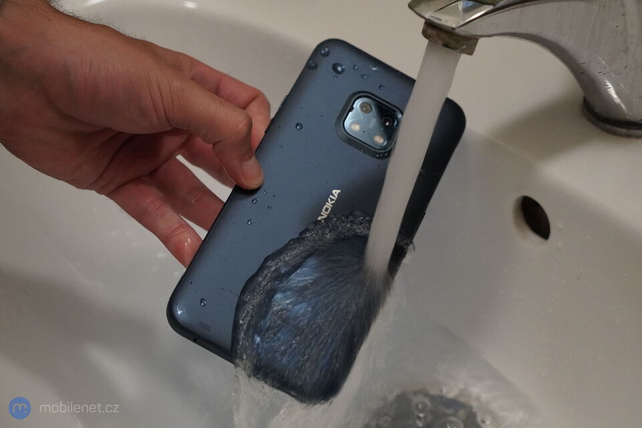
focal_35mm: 60
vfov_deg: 22.6
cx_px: 321
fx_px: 1070
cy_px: 214
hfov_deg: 33.4
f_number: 5
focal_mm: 60
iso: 10000
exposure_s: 1/125
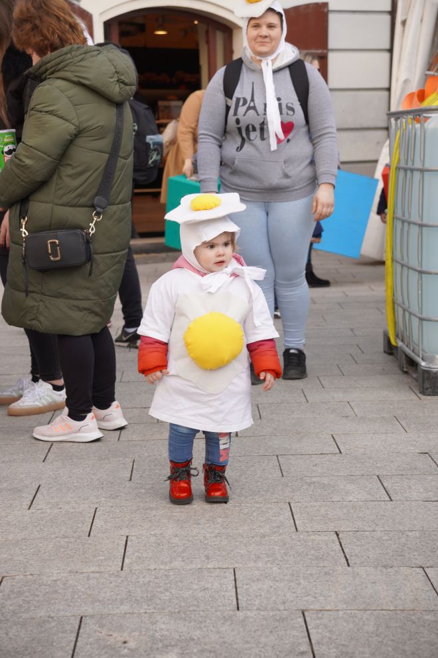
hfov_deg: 18.2
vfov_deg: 27.0
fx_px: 1369
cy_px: 329
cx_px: 219
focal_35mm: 75
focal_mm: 50
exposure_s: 1/200
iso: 160
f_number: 4
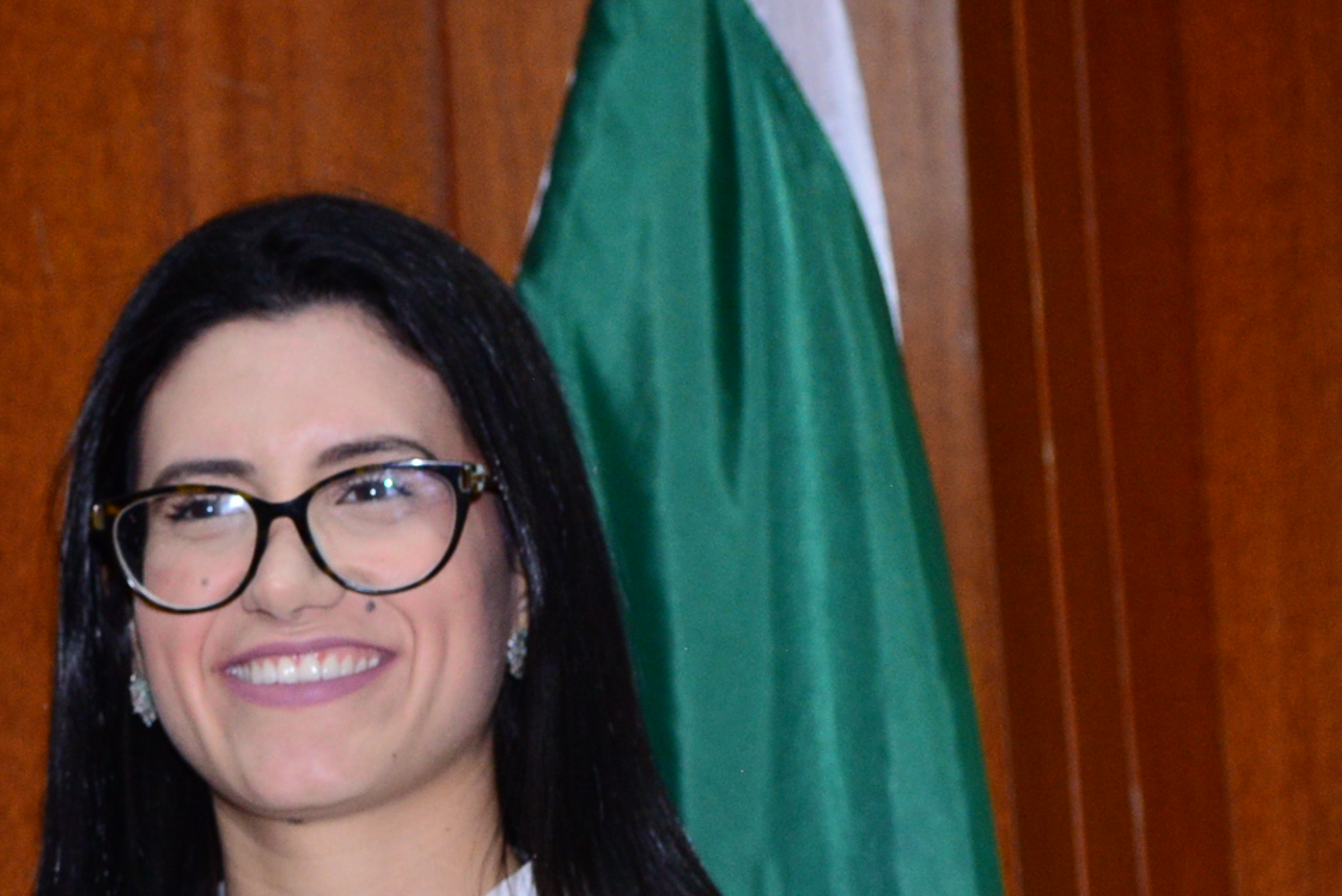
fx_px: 7645
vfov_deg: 6.7
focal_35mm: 205
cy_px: 1049
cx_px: -544
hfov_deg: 9.8
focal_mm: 65
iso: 2000
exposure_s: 1/125
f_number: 4.5
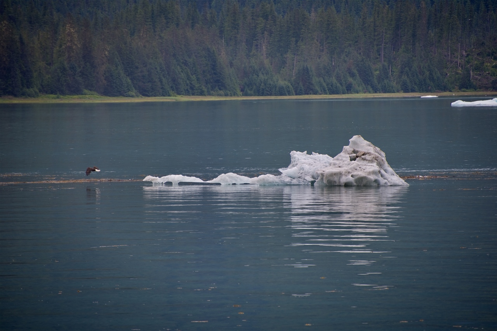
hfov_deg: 6.9
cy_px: 166
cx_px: 248
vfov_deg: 4.6
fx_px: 4142
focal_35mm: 300
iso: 250
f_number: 5.6
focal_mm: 300
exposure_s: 1/640
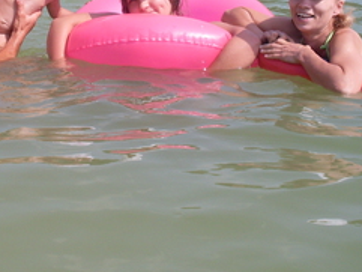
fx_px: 743
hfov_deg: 27.1
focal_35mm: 71
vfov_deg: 20.3
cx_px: 105
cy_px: 30
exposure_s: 1/180
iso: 80
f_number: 8.4
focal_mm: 6.3
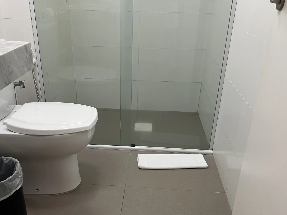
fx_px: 290
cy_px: 124
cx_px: 138
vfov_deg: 40.6
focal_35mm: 35
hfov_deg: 52.6
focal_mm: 5.7
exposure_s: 1/60
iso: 160
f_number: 1.5
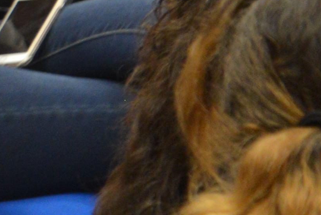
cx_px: -675
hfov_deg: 4.3
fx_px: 4067
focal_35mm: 456
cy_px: -525
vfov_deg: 2.9
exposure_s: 1/25
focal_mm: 62
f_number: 4.5
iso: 1600
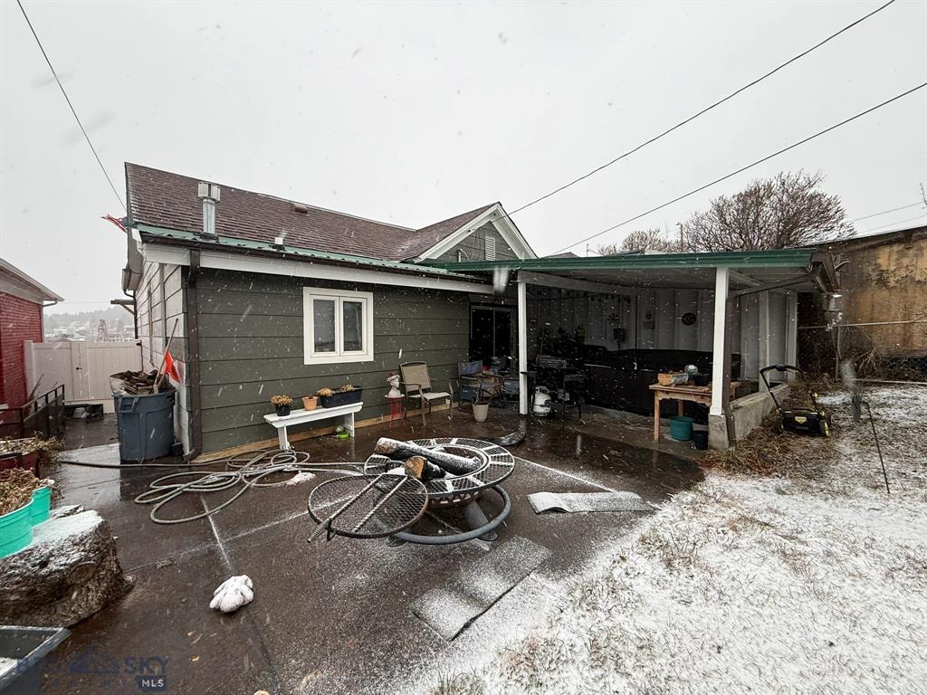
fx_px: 375
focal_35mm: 14
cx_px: 464
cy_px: 348
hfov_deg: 102.1
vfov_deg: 85.7
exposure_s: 1/238
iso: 64
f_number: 2.2
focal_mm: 2.22
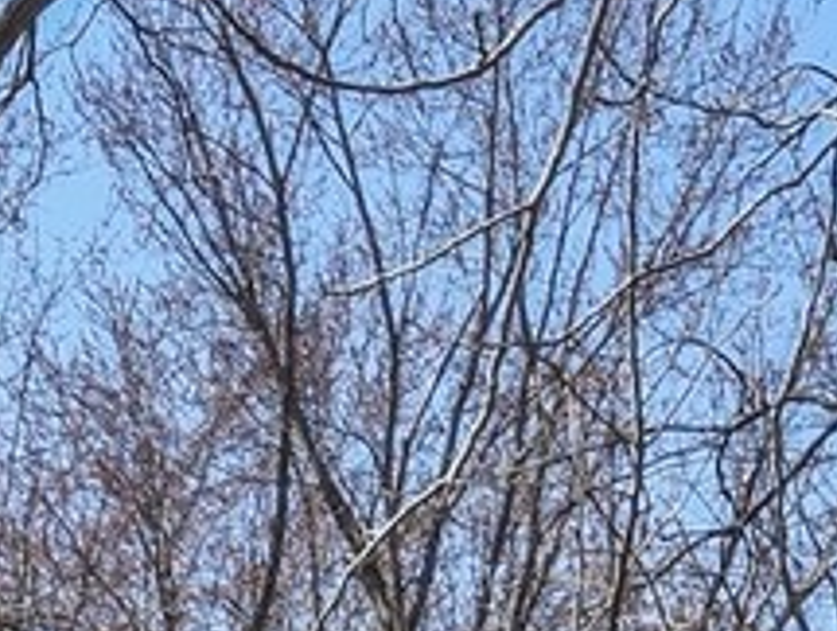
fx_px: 5256
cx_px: -977
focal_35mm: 217
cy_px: 1355
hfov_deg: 8.5
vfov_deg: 6.6
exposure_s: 1/250
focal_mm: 20
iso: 200
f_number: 9.5
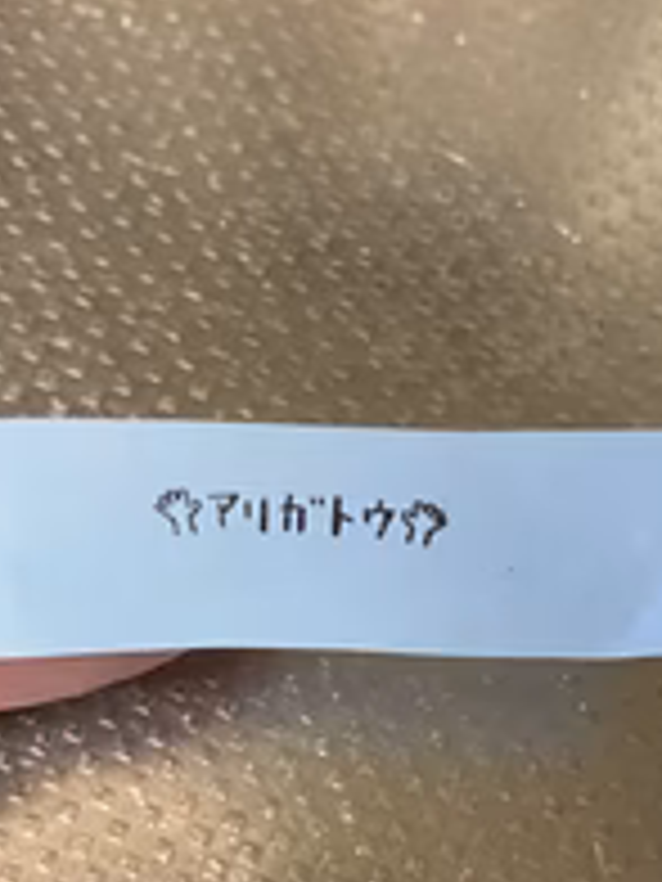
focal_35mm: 51
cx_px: 324
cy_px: 711
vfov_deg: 36.2
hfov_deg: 28.6
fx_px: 1300
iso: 640
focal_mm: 4.25
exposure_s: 1/33
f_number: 1.8
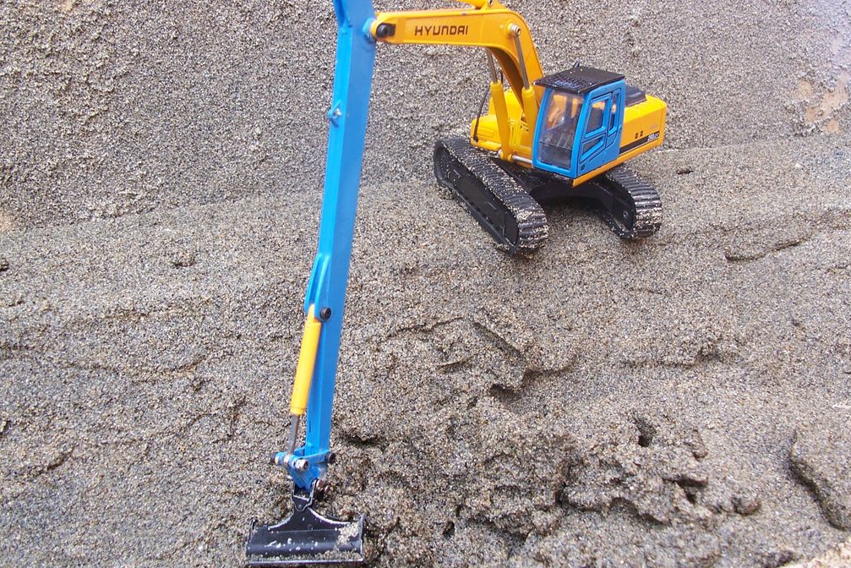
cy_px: 275
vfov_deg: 36.0
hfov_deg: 51.9
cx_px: 424
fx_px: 875
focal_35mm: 37
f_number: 2.8
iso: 80
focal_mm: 6
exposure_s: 1/60
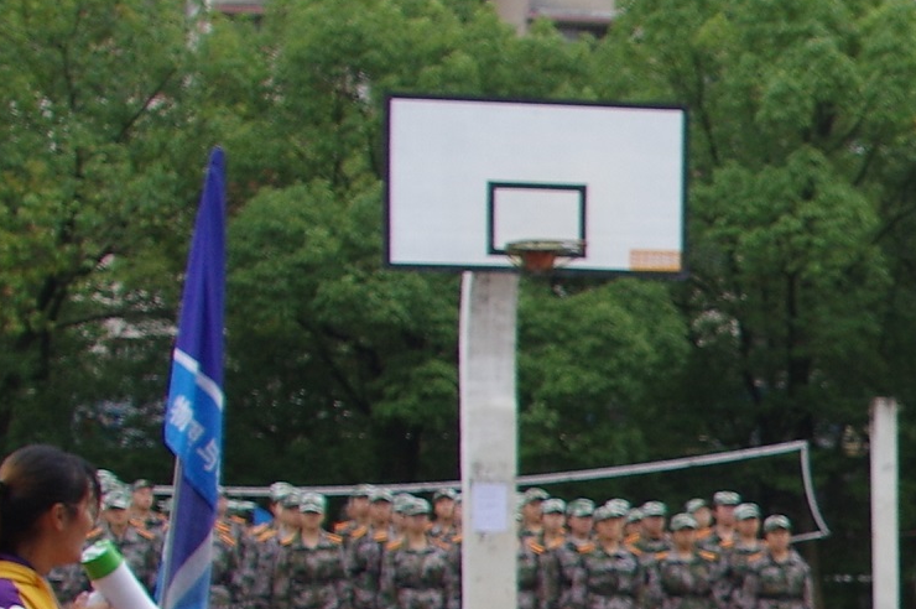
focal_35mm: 281
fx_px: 7143
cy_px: 798
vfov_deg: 4.9
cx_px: 1700
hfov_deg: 7.1
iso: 200
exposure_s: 1/200
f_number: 5.6
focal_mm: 35
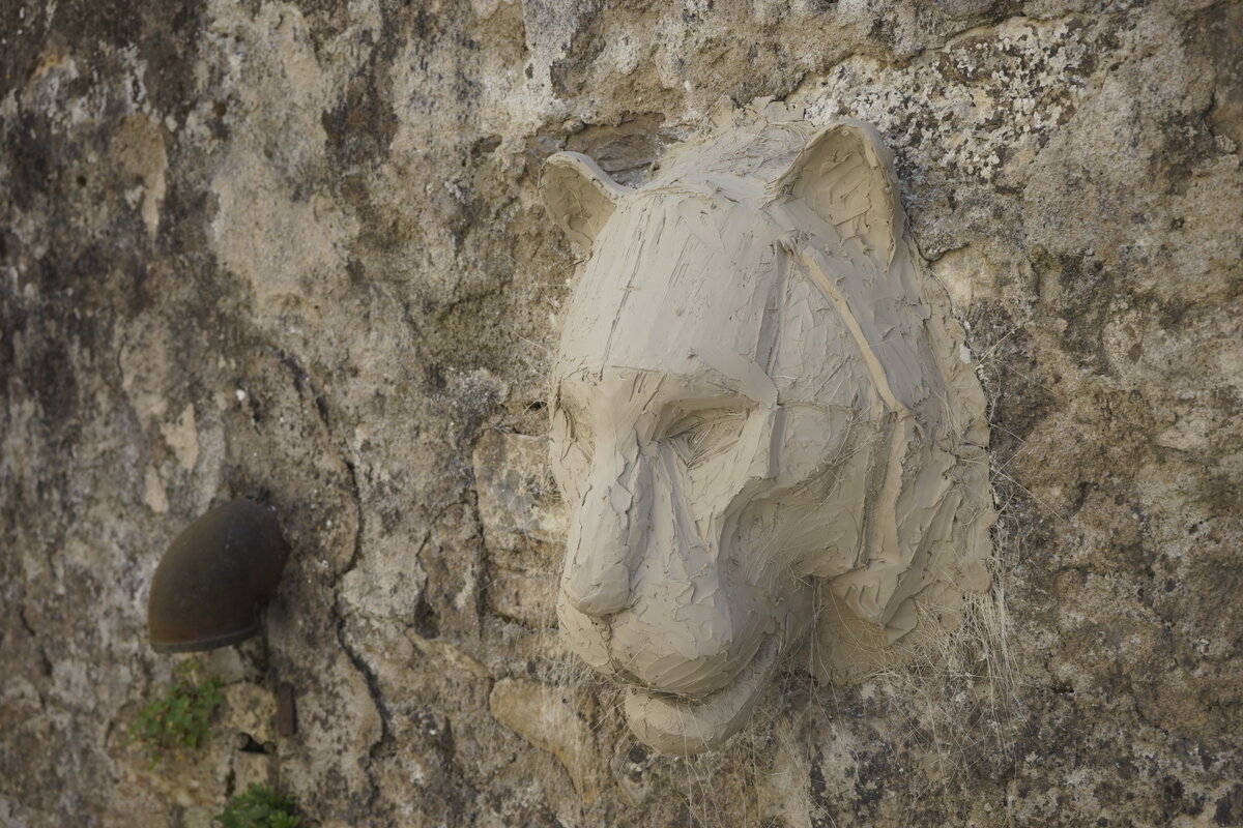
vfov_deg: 26.5
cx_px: 622
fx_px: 1761
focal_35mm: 51
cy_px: 414
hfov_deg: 38.9
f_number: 5.6
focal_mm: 51
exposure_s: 1/160
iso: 100
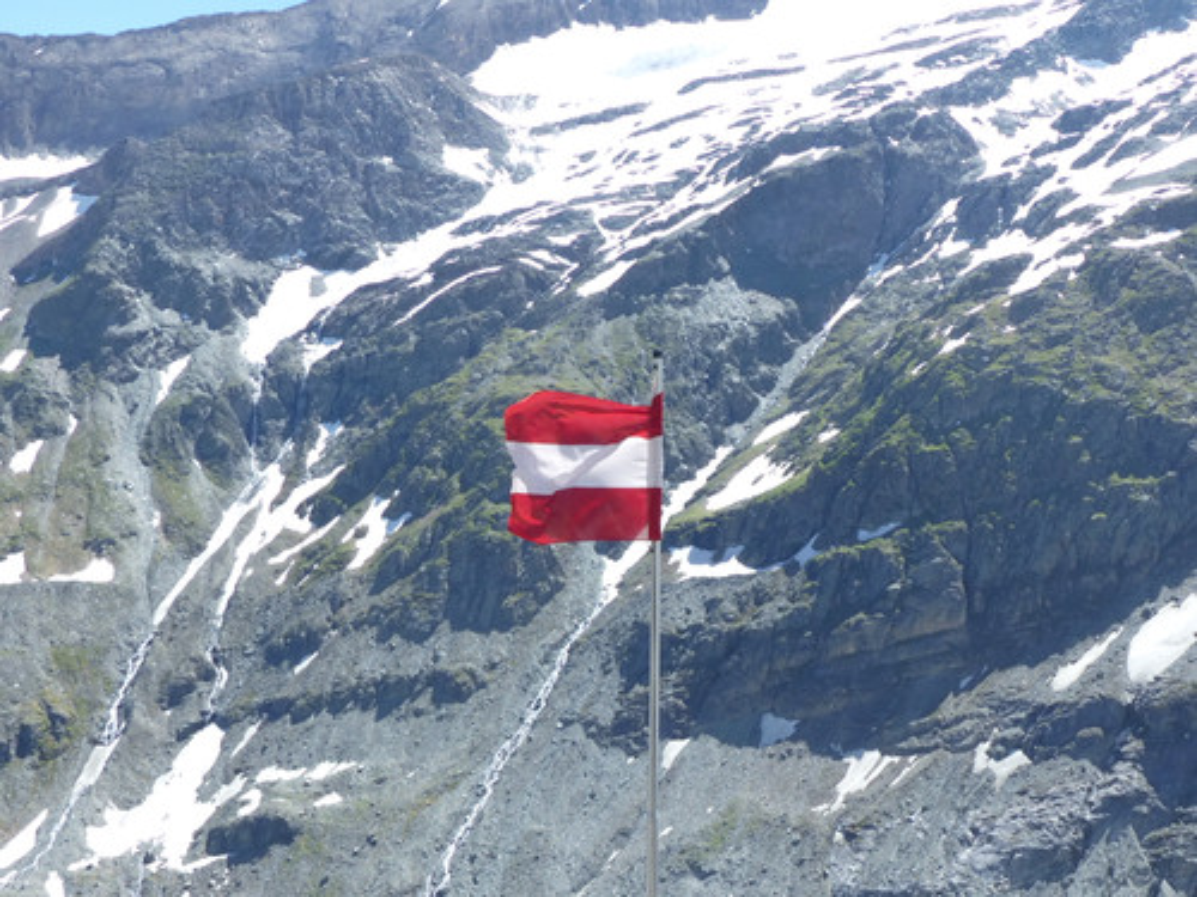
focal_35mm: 51
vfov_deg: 28.6
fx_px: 1764
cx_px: 598
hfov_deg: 37.5
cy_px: 448
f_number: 3.3
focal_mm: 4.9
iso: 80
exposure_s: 1/400
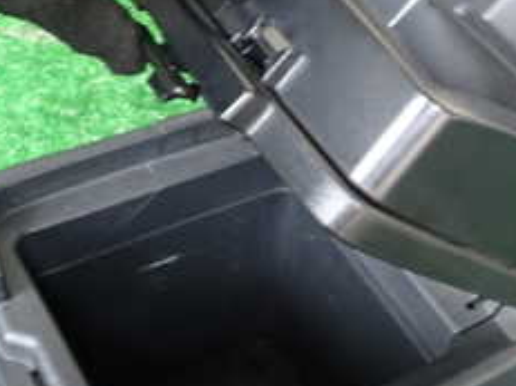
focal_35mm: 65
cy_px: 136
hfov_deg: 29.0
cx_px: 427
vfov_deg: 22.5
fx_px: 968
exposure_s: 1/30
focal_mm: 4.5
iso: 250
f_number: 2
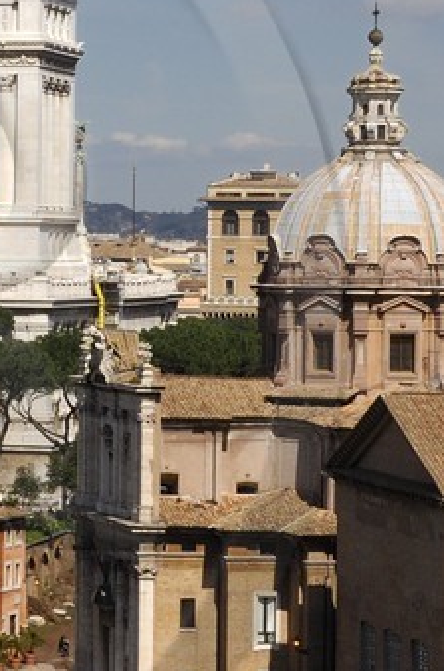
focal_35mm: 199
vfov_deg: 10.4
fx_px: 3696
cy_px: 310
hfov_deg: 6.8
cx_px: -270
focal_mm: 28
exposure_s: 1/125
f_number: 13
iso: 100
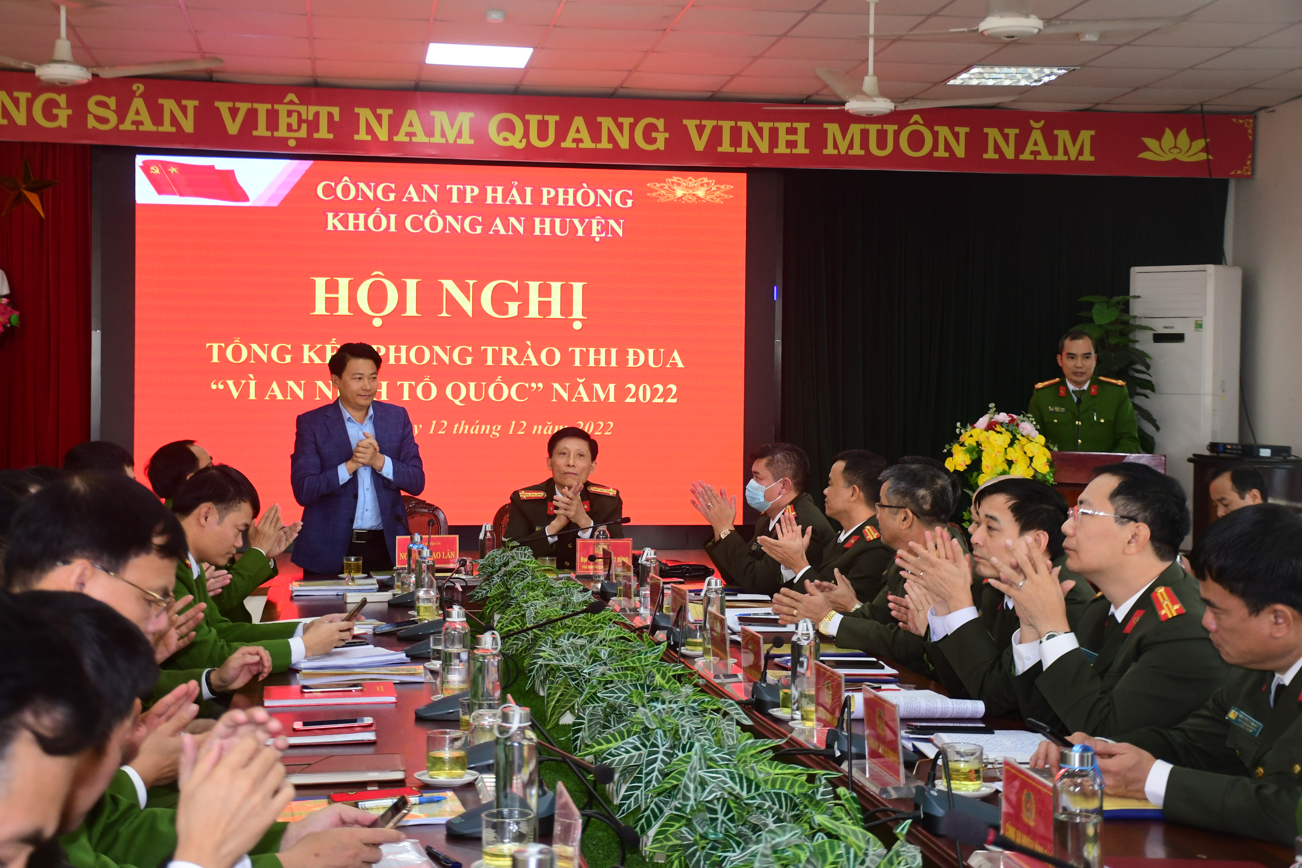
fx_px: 1899
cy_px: 434
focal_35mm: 52
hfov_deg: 37.9
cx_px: 651
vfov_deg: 25.8
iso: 1000
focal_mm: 35
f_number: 4.2
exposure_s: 1/200
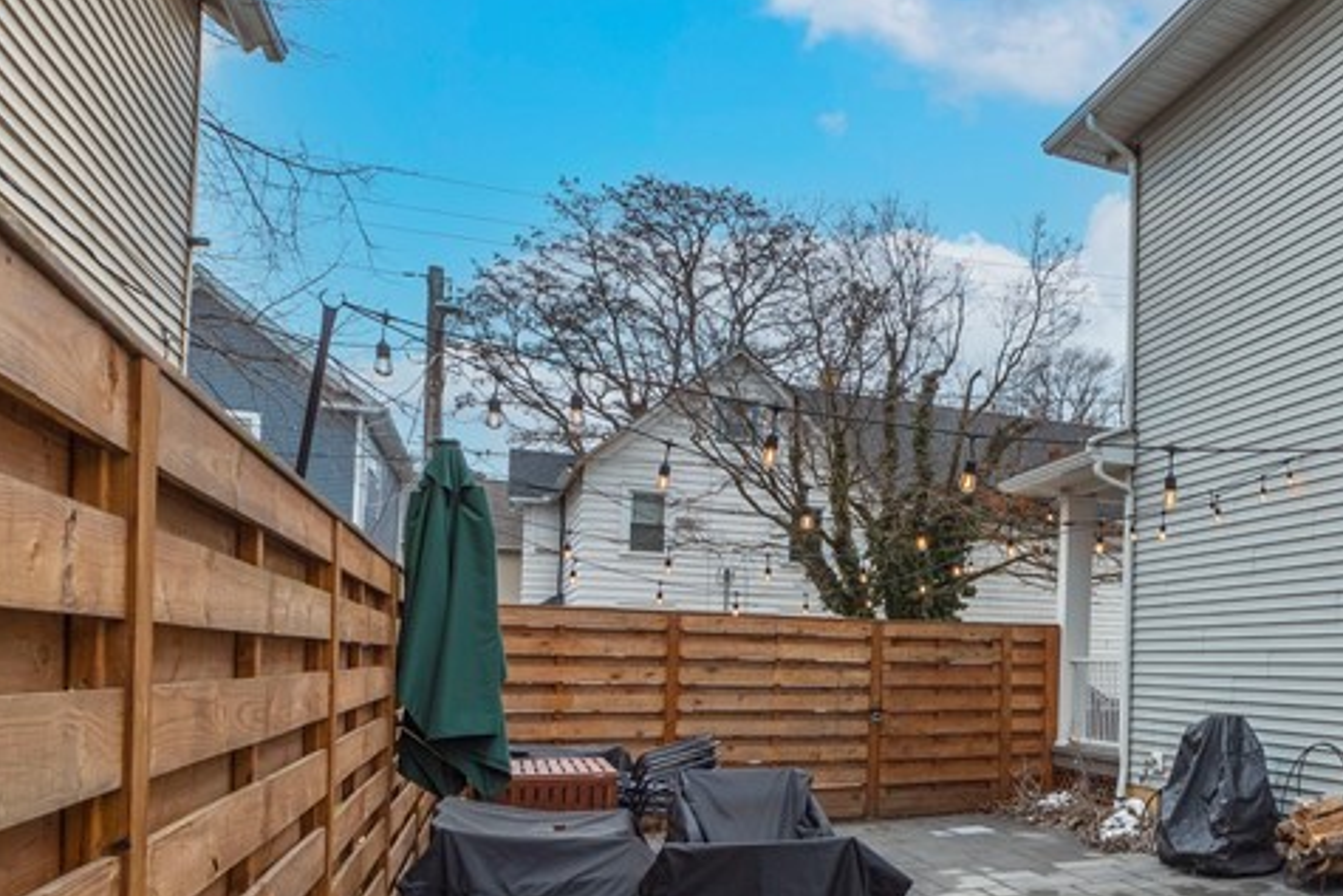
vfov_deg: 40.5
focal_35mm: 32
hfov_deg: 47.8
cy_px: 616
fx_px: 1194
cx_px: 1364
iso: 400
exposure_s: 1/160
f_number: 9
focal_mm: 14
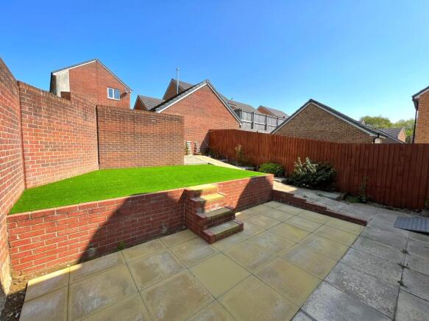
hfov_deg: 106.2
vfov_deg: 89.9
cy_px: 160
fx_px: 161
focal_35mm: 13
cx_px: 214
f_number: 1.8
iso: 32
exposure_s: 1/889
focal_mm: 1.57
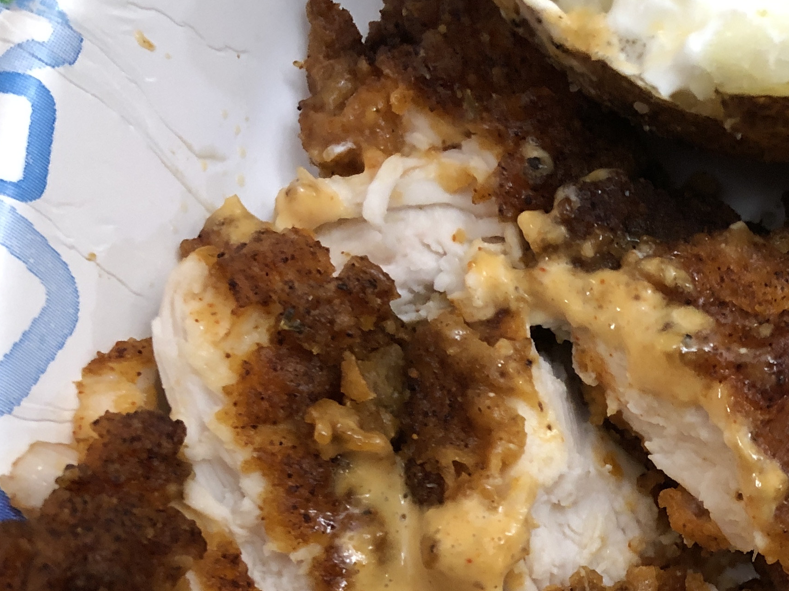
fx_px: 1504
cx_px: 806
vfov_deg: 21.3
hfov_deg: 27.5
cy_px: 620
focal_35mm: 66
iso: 64
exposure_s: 1/15
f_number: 1.8
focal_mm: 4
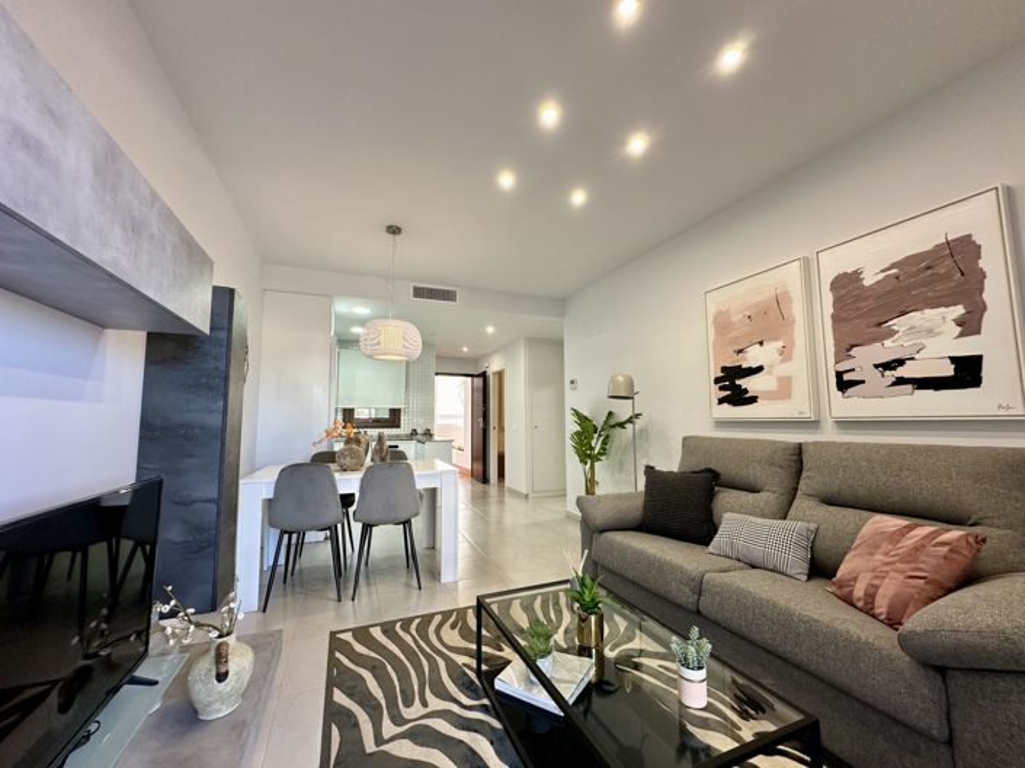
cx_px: 512
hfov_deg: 102.1
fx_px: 414
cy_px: 384
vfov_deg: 85.6
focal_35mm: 14
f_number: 2.2
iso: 125
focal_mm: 2.22
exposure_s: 1/99
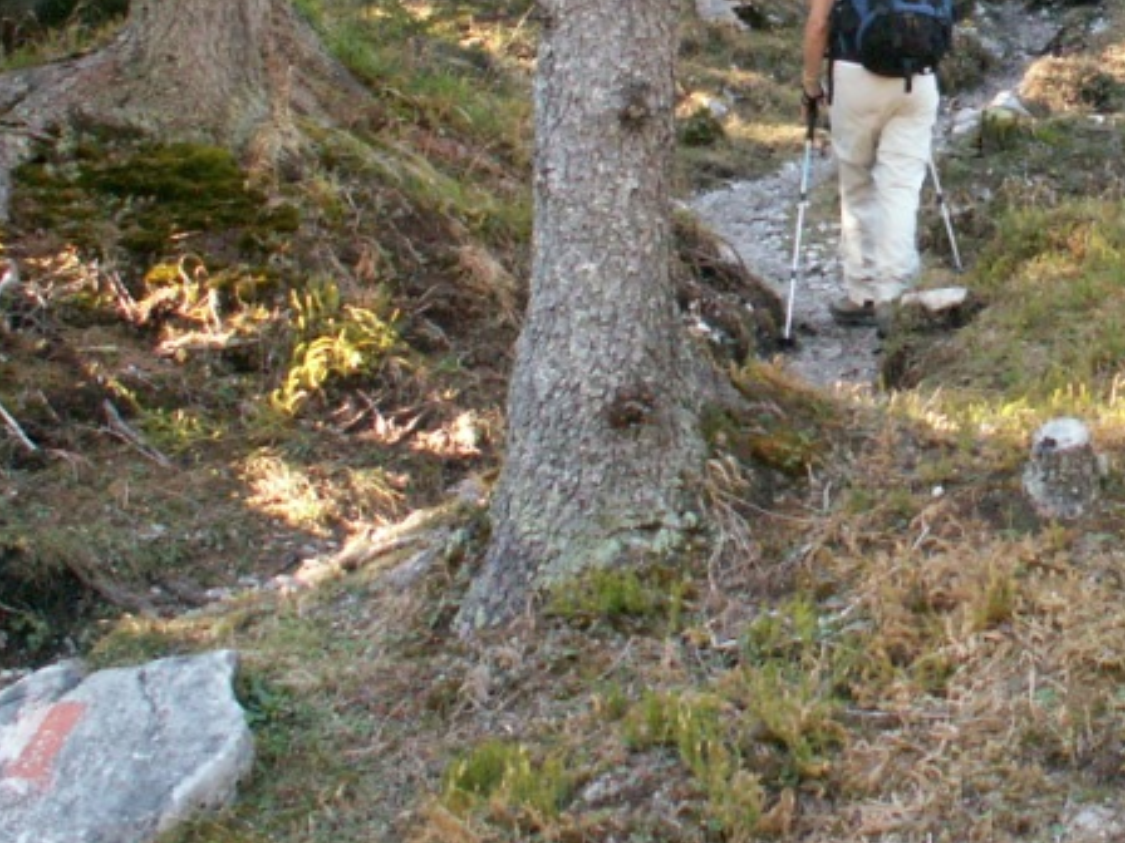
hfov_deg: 23.5
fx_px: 2600
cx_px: 1102
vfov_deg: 18.1
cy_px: 68
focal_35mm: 80
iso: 125
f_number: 2.8
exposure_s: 1/40
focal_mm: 5.86
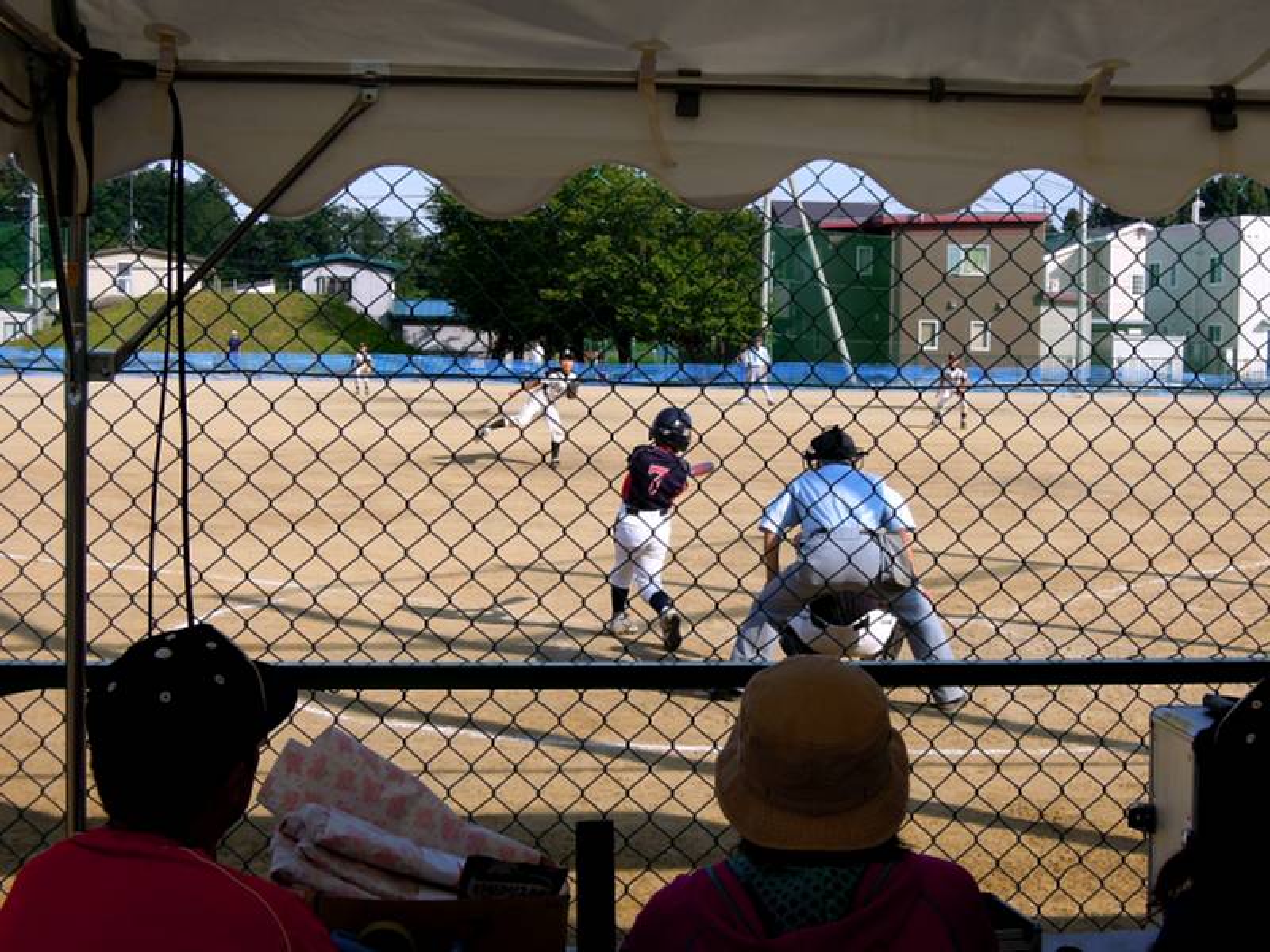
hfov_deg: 31.2
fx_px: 2275
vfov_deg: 23.7
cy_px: 476
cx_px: 635
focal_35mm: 62
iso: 160
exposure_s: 1/1250
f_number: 4.2
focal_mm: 11.1
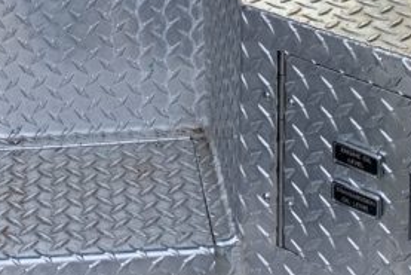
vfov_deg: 12.2
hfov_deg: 20.2
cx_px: 98
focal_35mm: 100
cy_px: -262
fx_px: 1142
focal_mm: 4.25
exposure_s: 1/122
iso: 25
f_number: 1.8
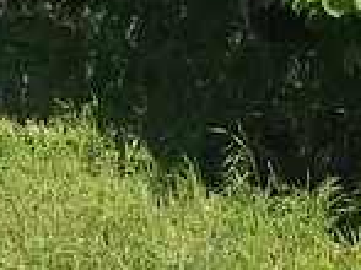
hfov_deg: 12.3
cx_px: -378
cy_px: -428
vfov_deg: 9.2
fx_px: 1469
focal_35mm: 141
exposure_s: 1/850
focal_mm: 6.3
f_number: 1.7
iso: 10
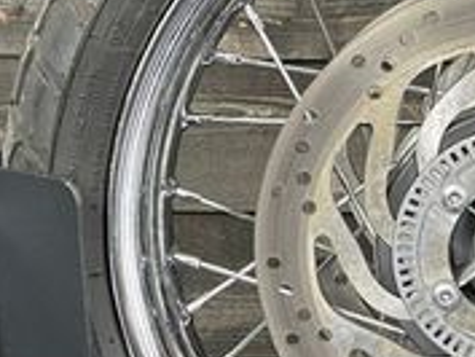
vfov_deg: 15.7
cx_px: 419
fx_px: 1291
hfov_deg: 20.5
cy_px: 215
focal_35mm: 94
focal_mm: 4.2
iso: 500
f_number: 1.6
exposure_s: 1/50
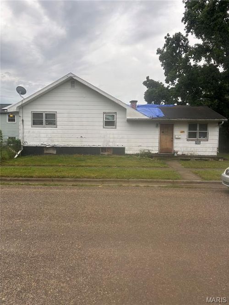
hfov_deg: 53.0
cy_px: 152
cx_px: 114
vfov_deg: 67.3
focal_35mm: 26
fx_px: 229
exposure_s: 1/130
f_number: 1.6
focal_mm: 5.96
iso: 32
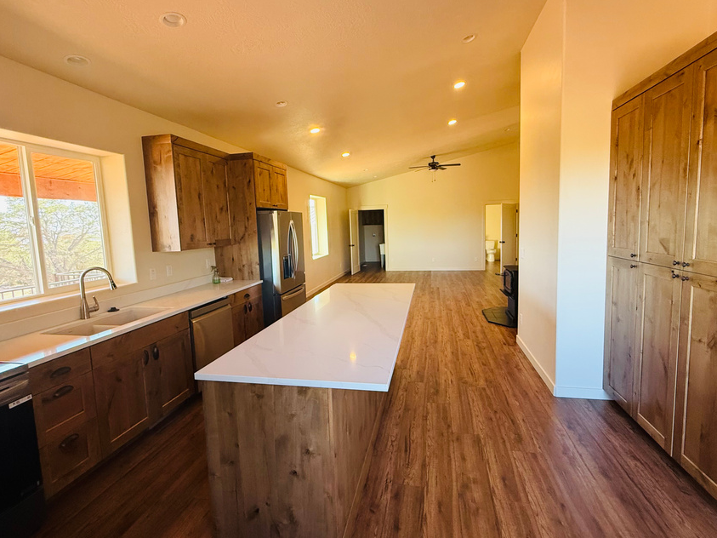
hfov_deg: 91.0
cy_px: 256
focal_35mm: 17
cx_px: 365
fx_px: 352
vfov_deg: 74.7
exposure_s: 1/120
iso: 400
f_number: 2.2
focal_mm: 2.22
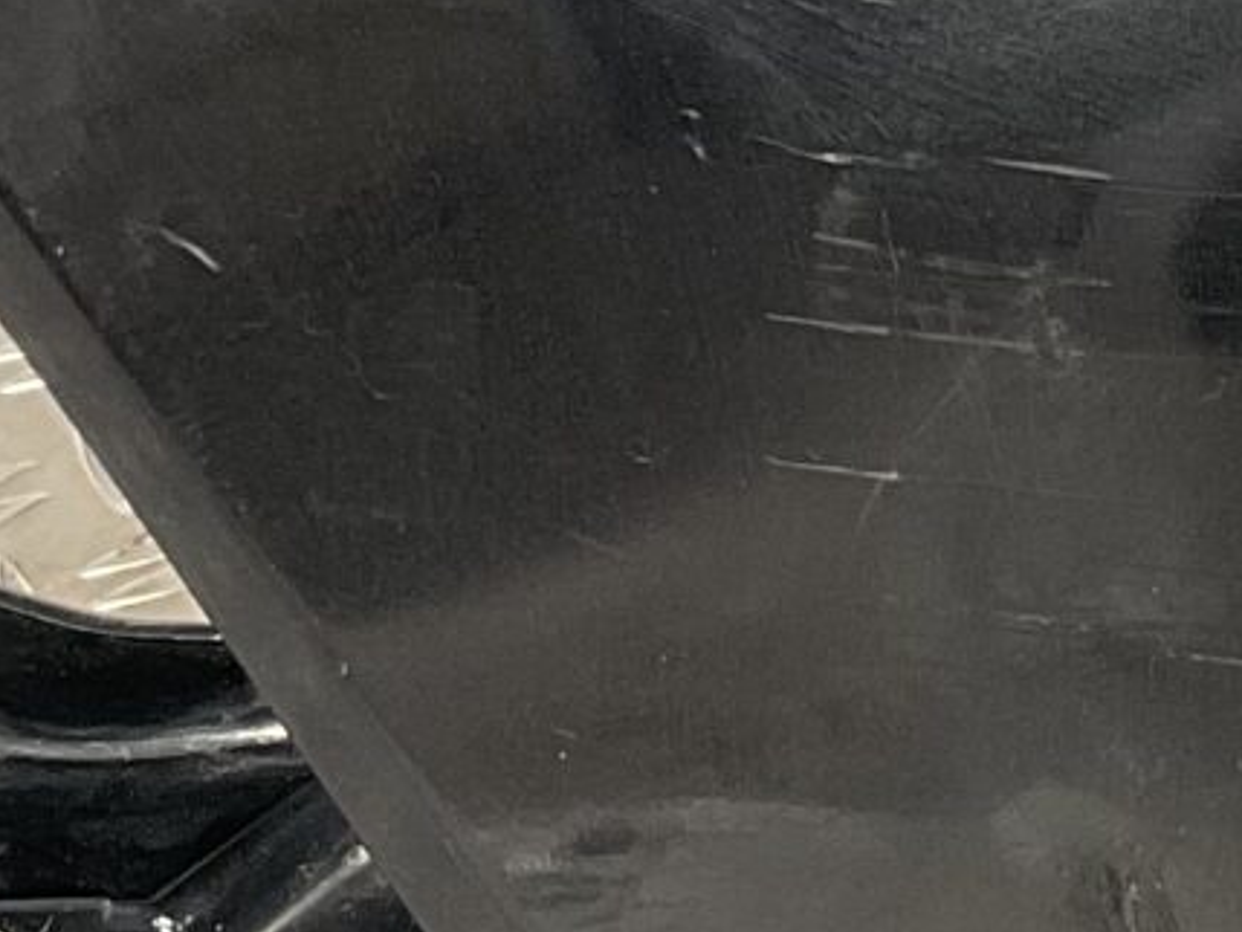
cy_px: -501
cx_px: 1222
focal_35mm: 173
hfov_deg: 11.3
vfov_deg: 8.4
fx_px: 6209
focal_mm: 3
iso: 40
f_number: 1.8
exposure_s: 1/100
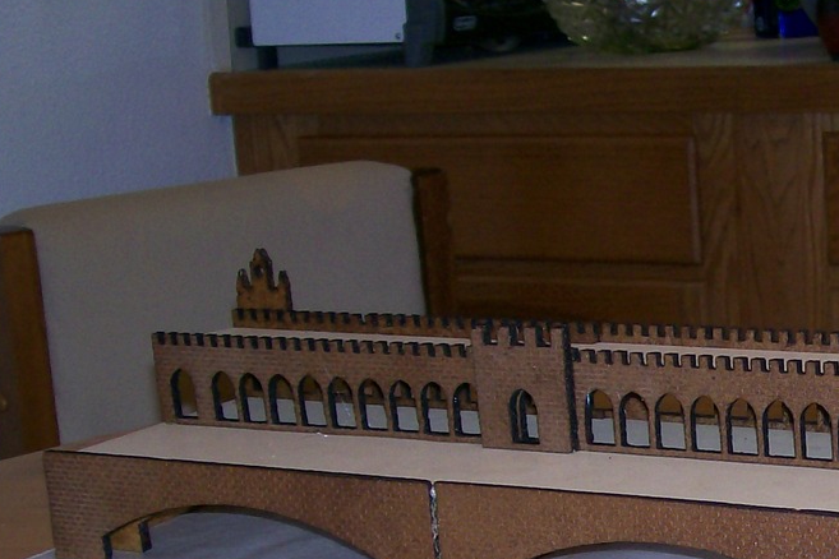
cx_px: 798
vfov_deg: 18.3
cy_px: 537
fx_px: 1701
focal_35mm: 73
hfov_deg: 26.5
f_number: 2.7
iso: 80
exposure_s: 1/64
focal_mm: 6
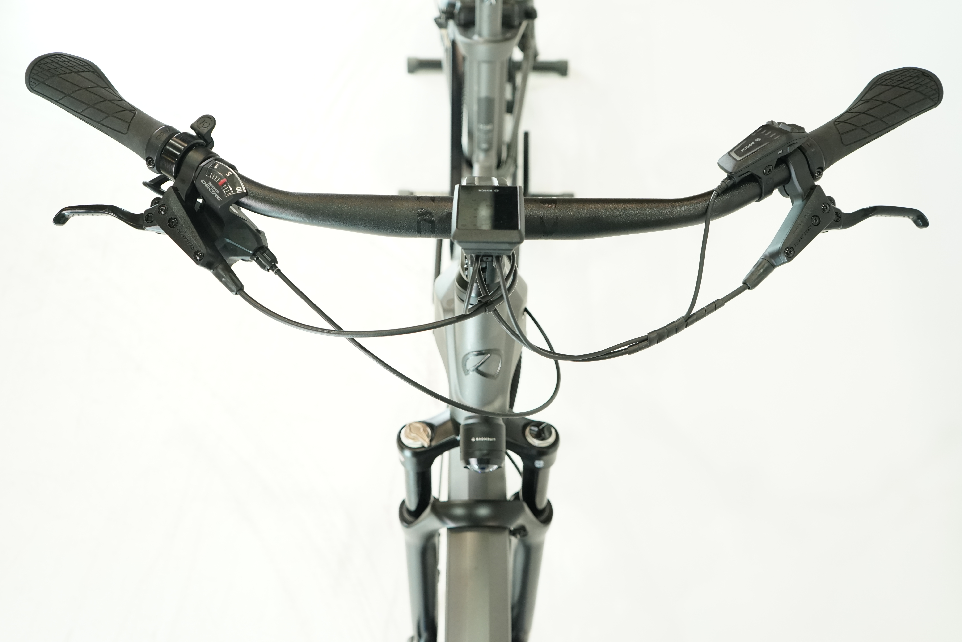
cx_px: 481
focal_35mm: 31
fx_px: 828
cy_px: 321
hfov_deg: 60.3
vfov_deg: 42.3
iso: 2000
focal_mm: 31
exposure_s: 1/200
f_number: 4.5
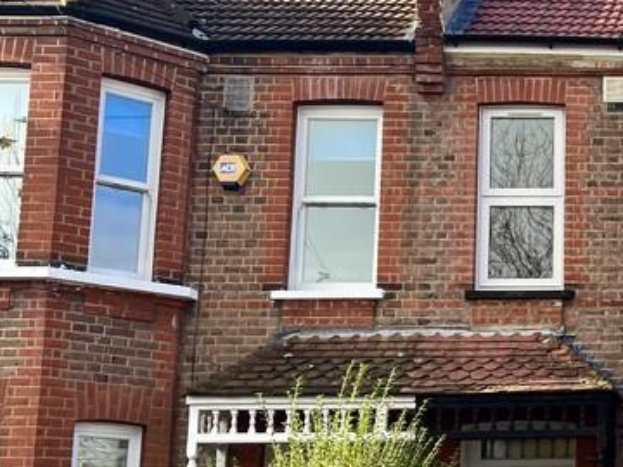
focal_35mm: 74
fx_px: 1332
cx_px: 870
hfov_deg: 22.6
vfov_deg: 19.7
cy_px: 363
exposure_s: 1/1058
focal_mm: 5.7
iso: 50
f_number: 1.5
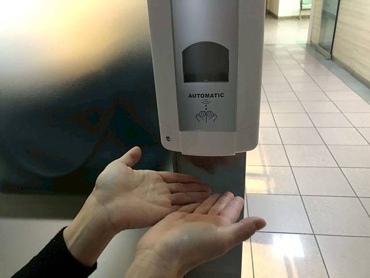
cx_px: 185
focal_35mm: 28
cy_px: 139
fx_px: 299
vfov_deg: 49.7
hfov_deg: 63.4
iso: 100
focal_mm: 3.99
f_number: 1.8
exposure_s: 1/7
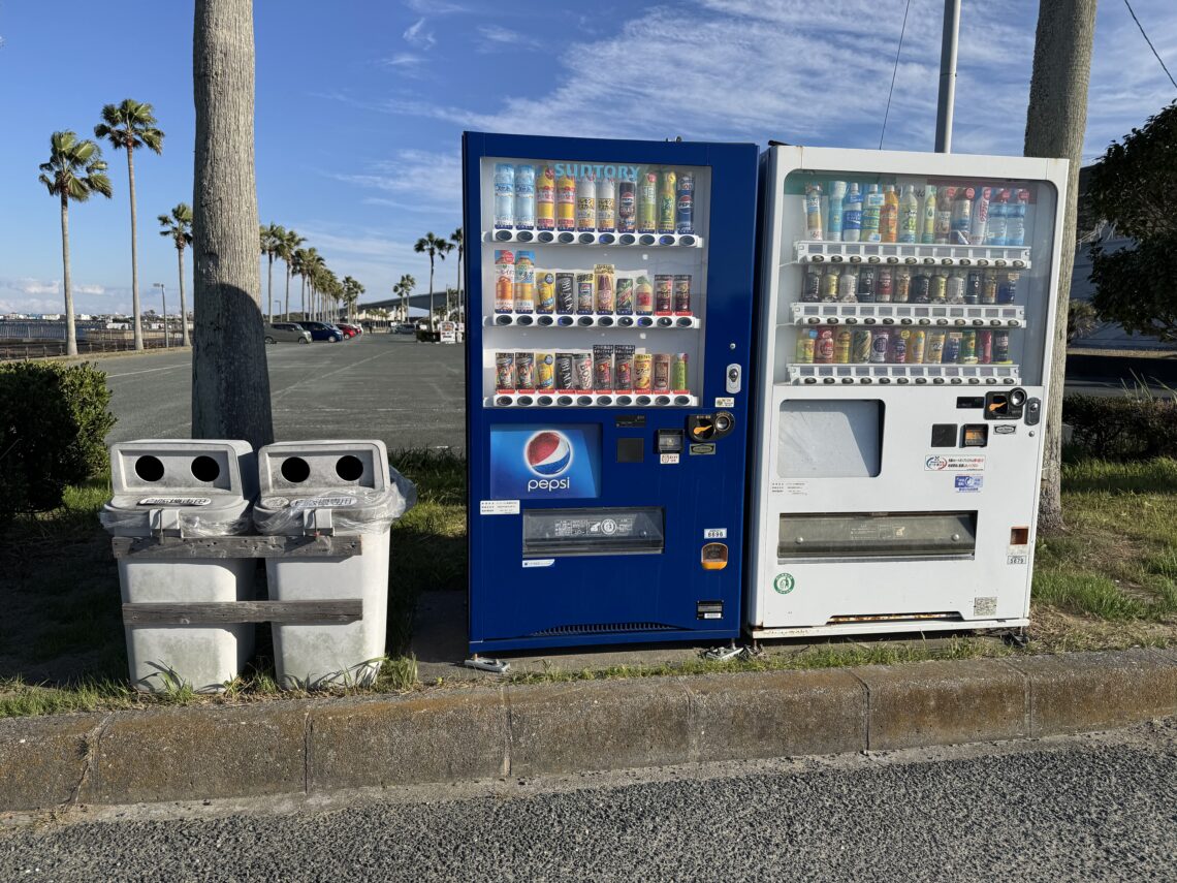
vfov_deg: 56.8
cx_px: 588
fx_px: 816
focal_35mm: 24
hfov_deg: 71.6
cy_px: 442
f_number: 1.78
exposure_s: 1/4950
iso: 80
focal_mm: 6.76
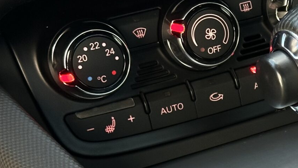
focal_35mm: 158
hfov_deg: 13.1
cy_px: 173
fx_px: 1249
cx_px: 404
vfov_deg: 7.6
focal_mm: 6.86
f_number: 1.78
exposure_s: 1/110
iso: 40
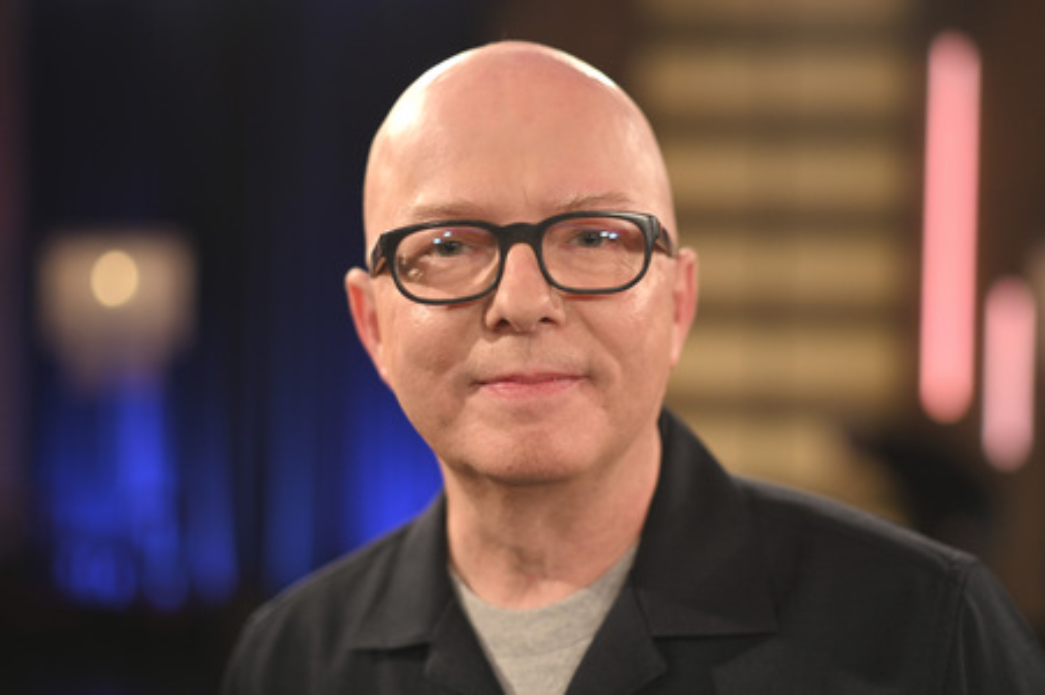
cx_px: 522
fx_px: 1450
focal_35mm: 50
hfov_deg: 39.6
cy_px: 348
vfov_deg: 27.0
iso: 1000
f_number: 1.8
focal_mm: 50
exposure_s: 1/320
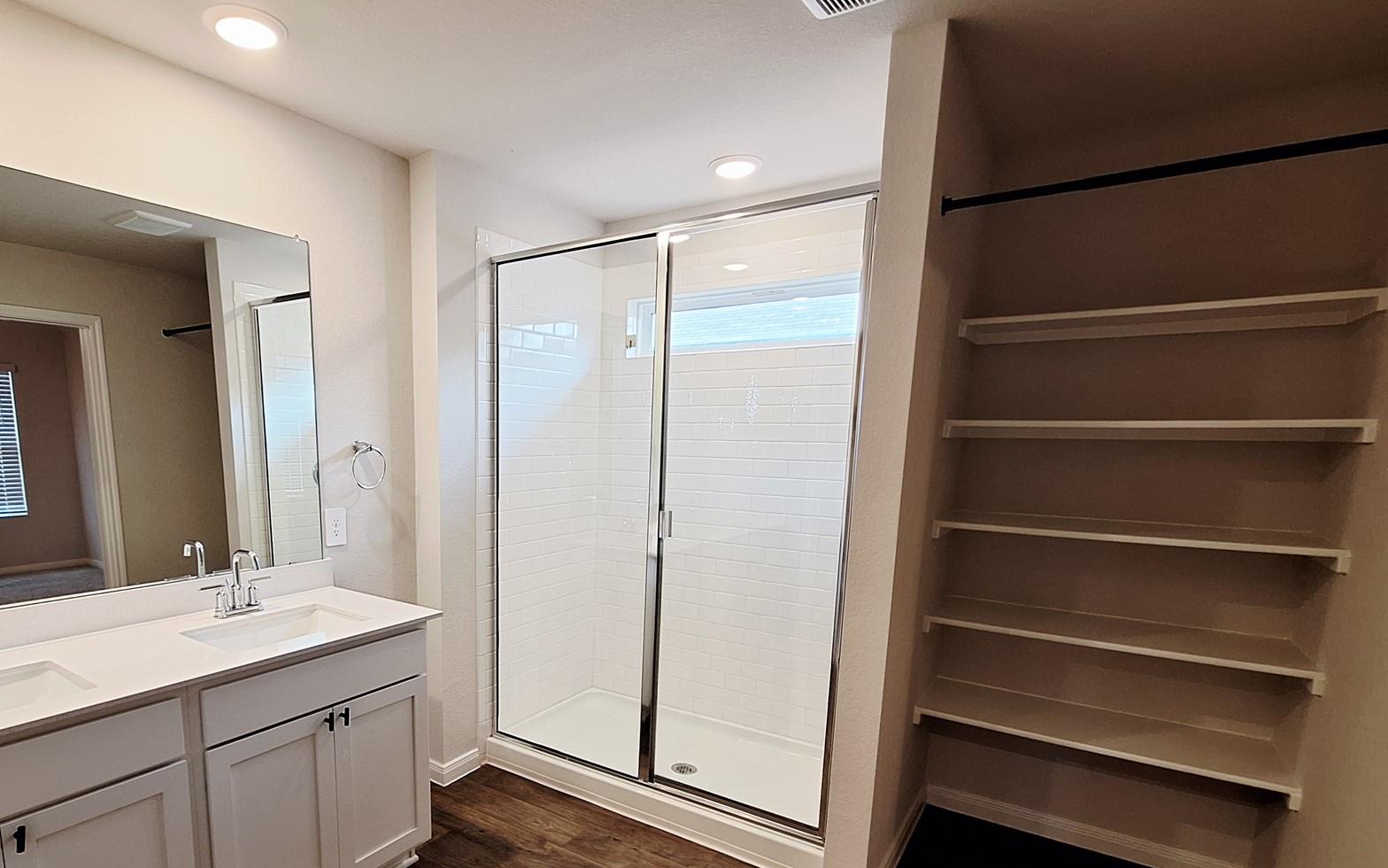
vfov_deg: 63.8
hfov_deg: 90.1
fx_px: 681
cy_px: 559
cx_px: 567
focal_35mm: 18
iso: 100
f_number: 2.2
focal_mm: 1.74
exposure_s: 1/40
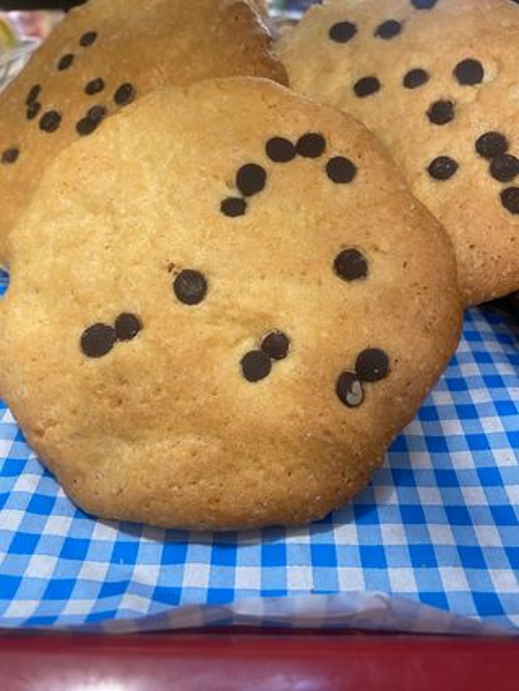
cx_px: 260
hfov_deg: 53.1
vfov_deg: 67.3
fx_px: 519
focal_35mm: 26
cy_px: 346
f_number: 1.8
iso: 200
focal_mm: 4.25
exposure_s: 1/50
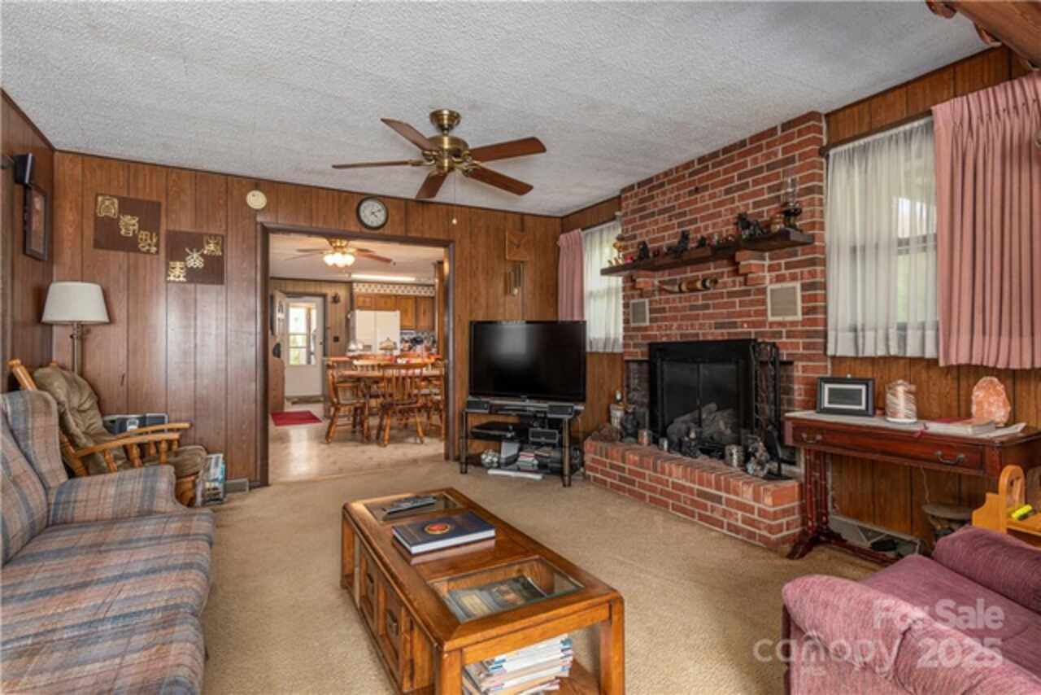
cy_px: 348
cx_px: 520
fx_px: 492
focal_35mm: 17
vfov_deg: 70.5
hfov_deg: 93.3
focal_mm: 17
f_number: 8
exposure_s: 1/30
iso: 320
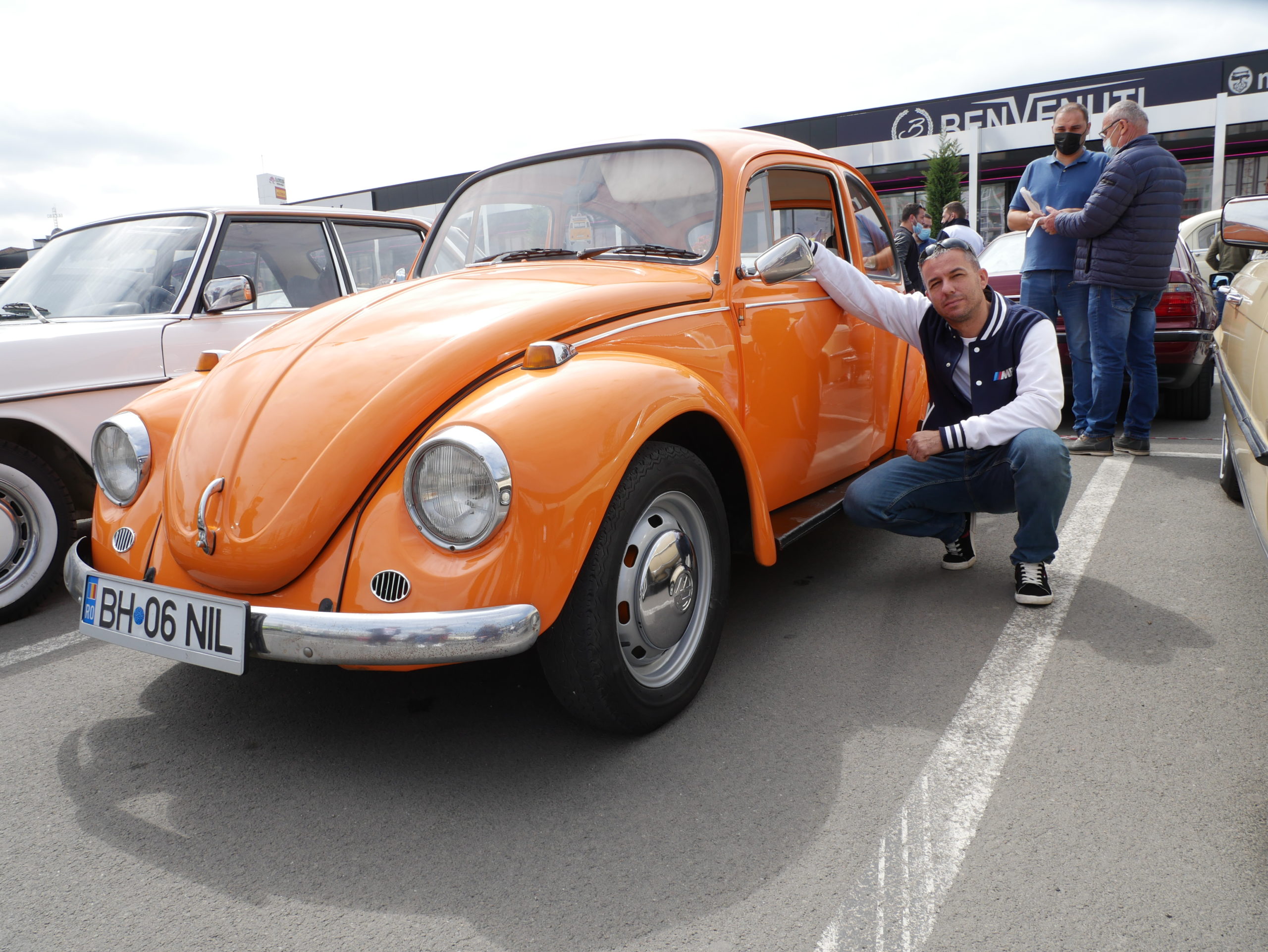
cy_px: 476
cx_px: 634
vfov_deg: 56.8
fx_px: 879
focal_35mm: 24
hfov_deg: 71.6
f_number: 7.1
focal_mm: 12
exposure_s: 1/400
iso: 200
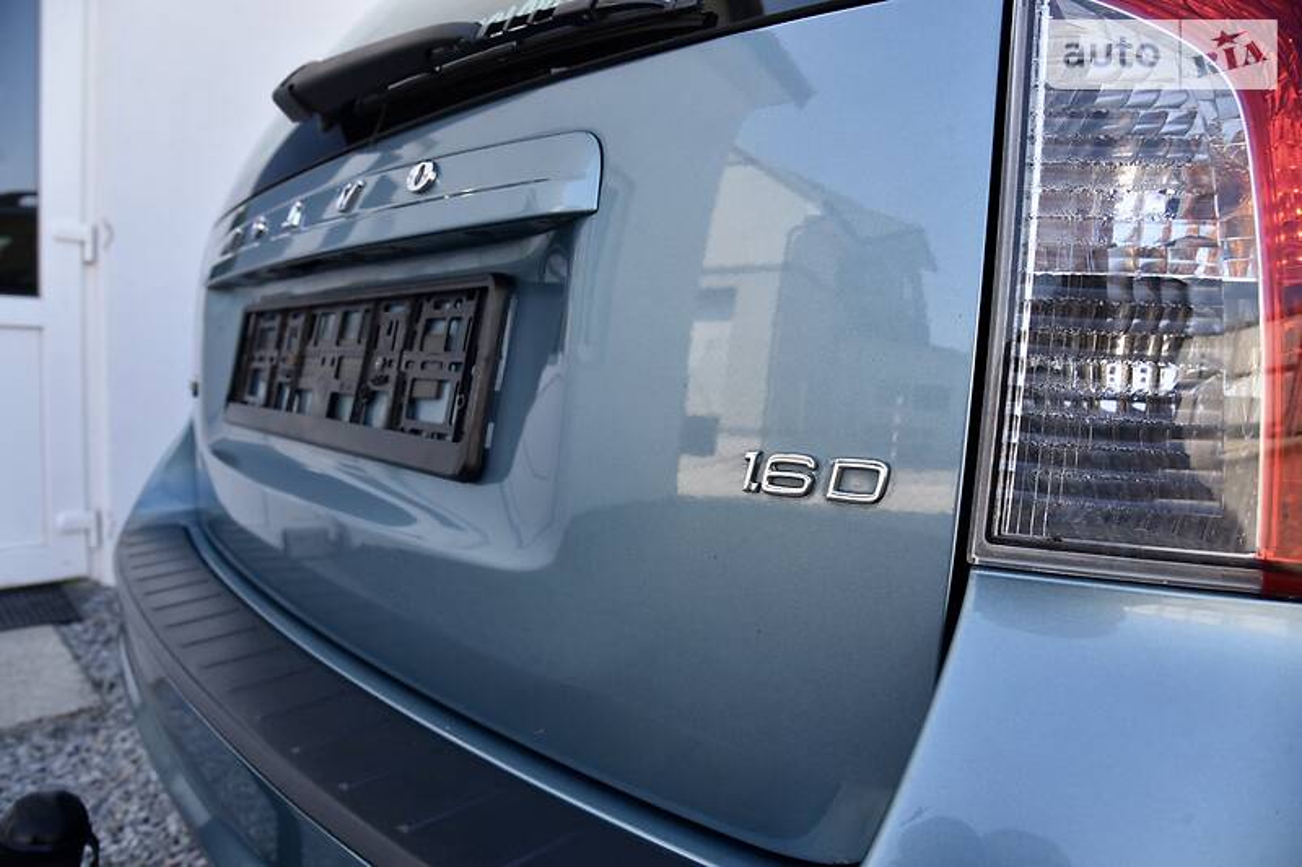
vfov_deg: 53.1
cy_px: 434
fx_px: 868
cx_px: 651
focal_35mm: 24
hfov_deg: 73.8
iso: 400
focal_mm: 24
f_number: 7.1
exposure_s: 1/200
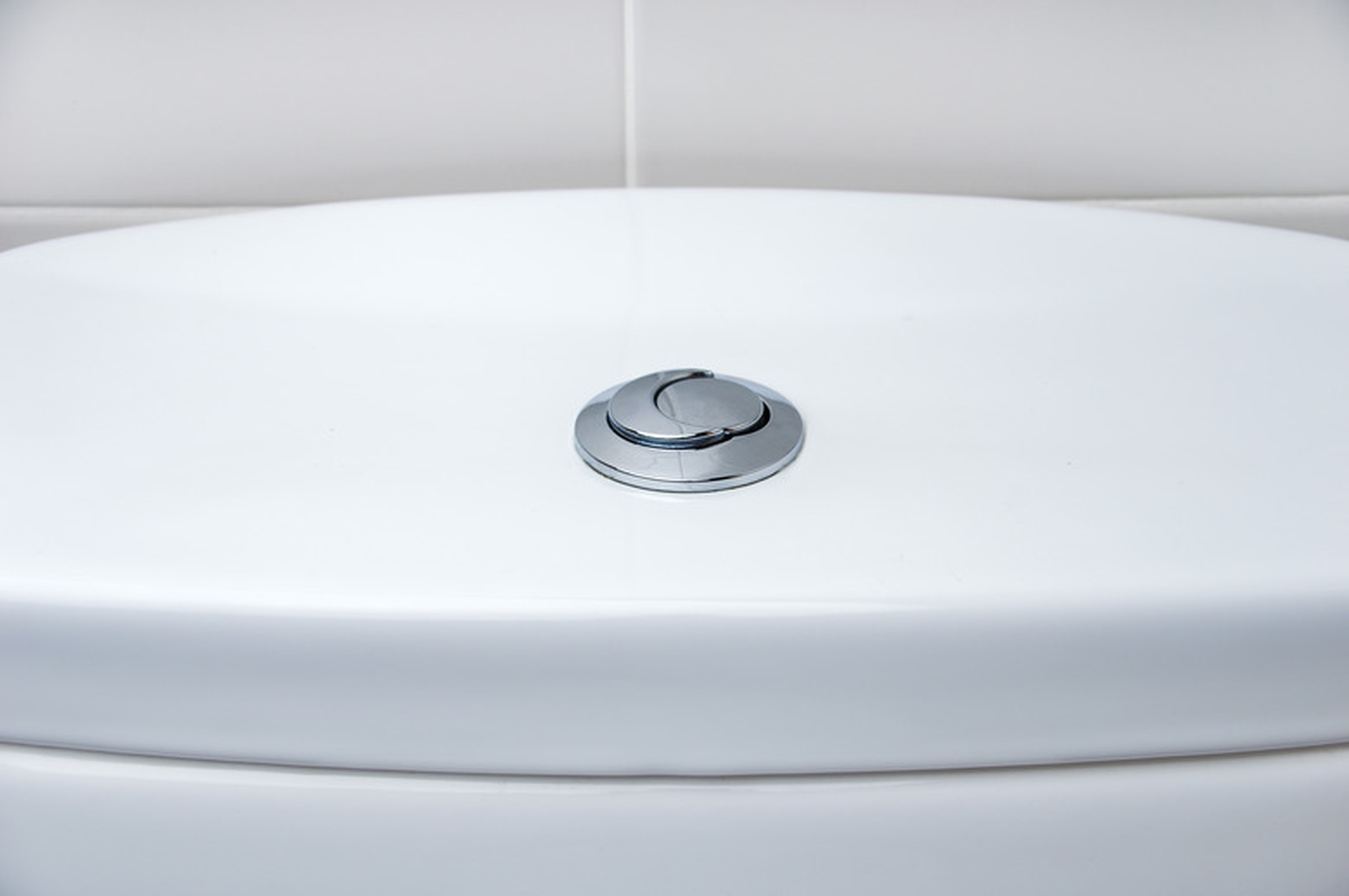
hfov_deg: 28.1
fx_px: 2695
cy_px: 448
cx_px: 674
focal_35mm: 72
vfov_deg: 18.9
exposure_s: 1/125
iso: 200
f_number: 6.3
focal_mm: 48
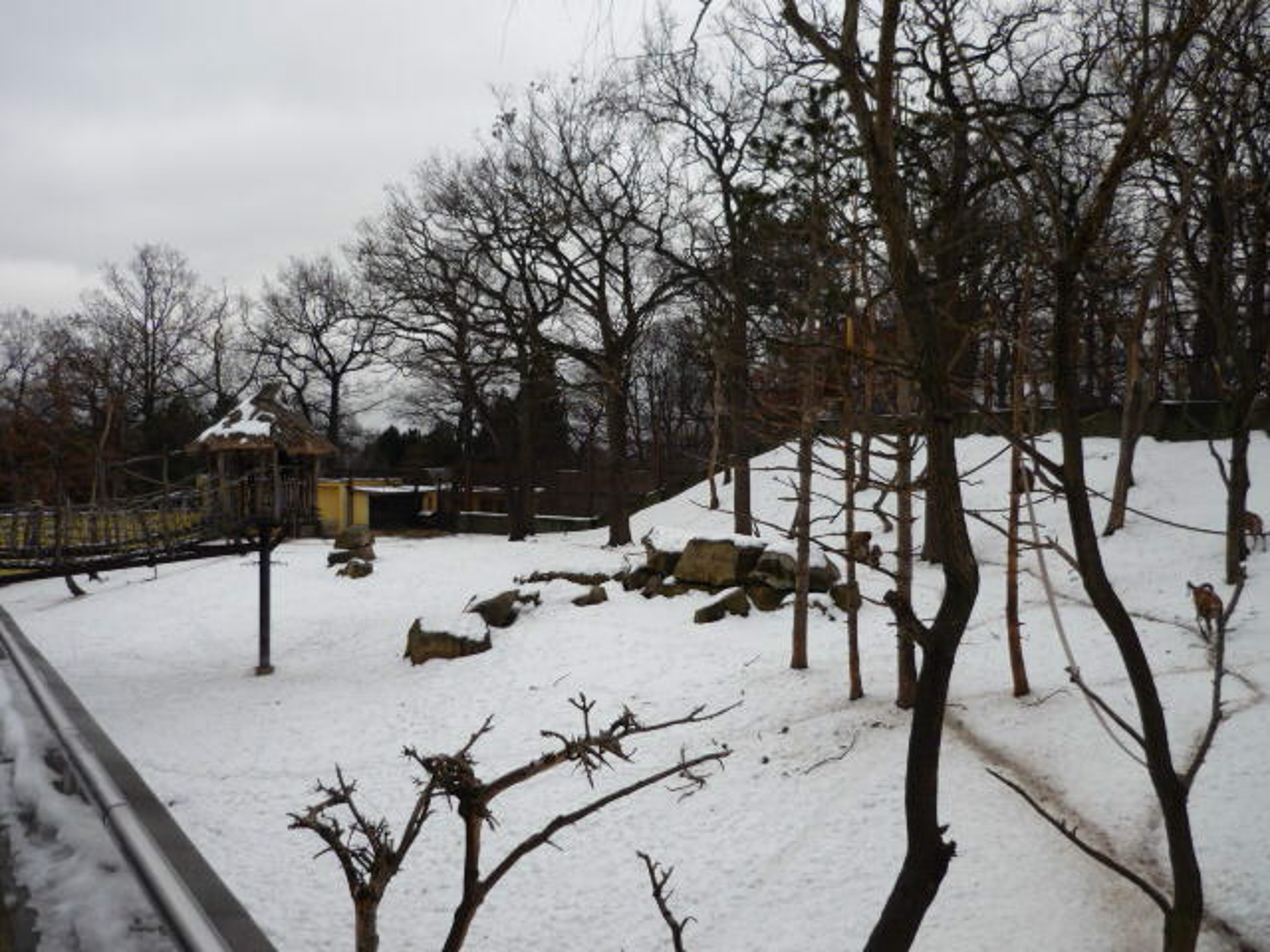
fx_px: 1211
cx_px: 635
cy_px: 476
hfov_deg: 55.4
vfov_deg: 42.9
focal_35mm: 33
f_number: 2.8
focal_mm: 5.5
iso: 100
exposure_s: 1/640
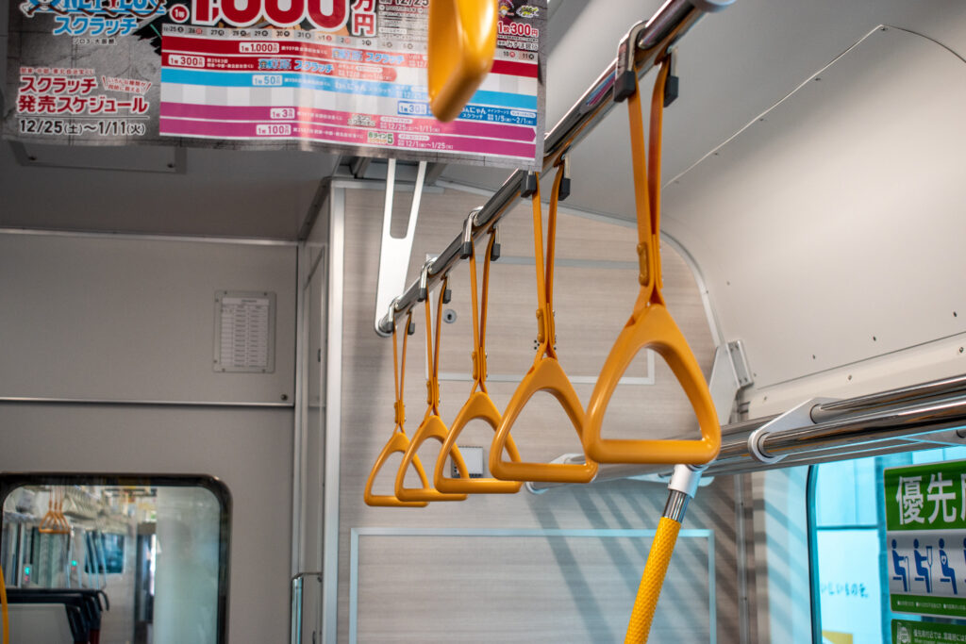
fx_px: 1369
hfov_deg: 38.9
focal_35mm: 51
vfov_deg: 26.5
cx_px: 483
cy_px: 322
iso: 250
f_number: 5
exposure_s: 1/80
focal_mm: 34
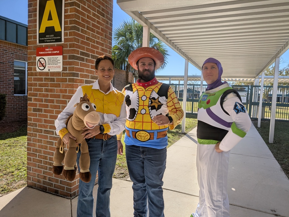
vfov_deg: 56.9
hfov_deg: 71.5
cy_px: 108
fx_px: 201
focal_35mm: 24
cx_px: 144
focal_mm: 6.9
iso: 20
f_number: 1.68
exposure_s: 1/986
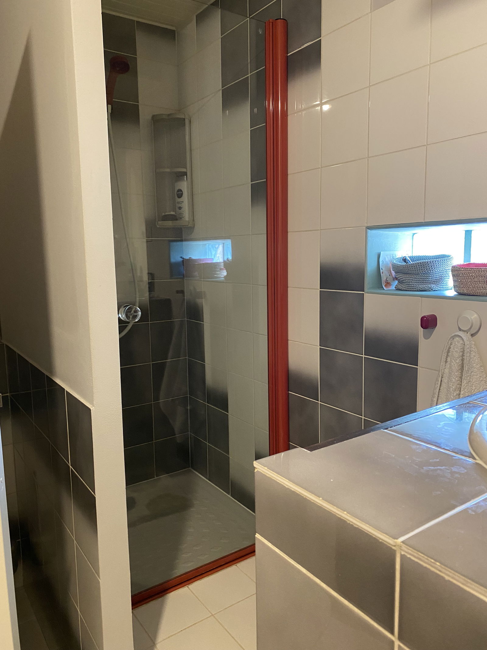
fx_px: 488
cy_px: 325
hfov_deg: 53.1
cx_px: 244
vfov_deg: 67.3
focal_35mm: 26
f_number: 1.8
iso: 320
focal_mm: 4.25
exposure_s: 1/50
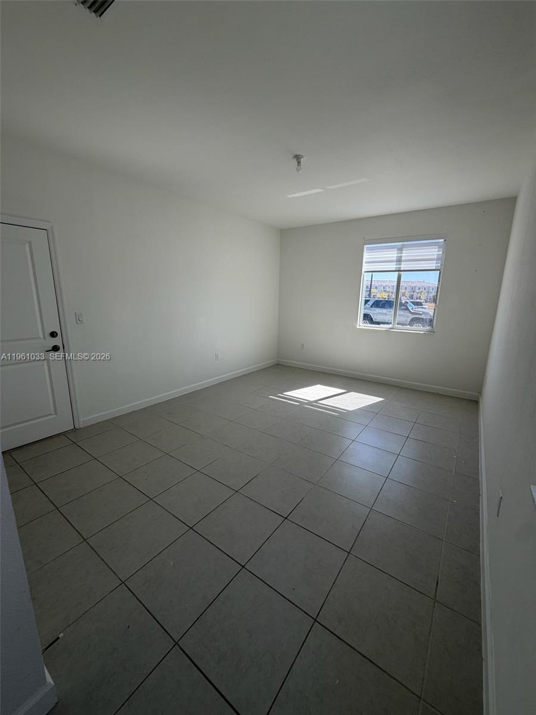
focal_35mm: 14
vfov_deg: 102.1
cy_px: 358
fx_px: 289
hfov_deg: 85.7
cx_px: 268
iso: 40
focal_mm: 2.22
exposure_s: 1/199
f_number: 2.2
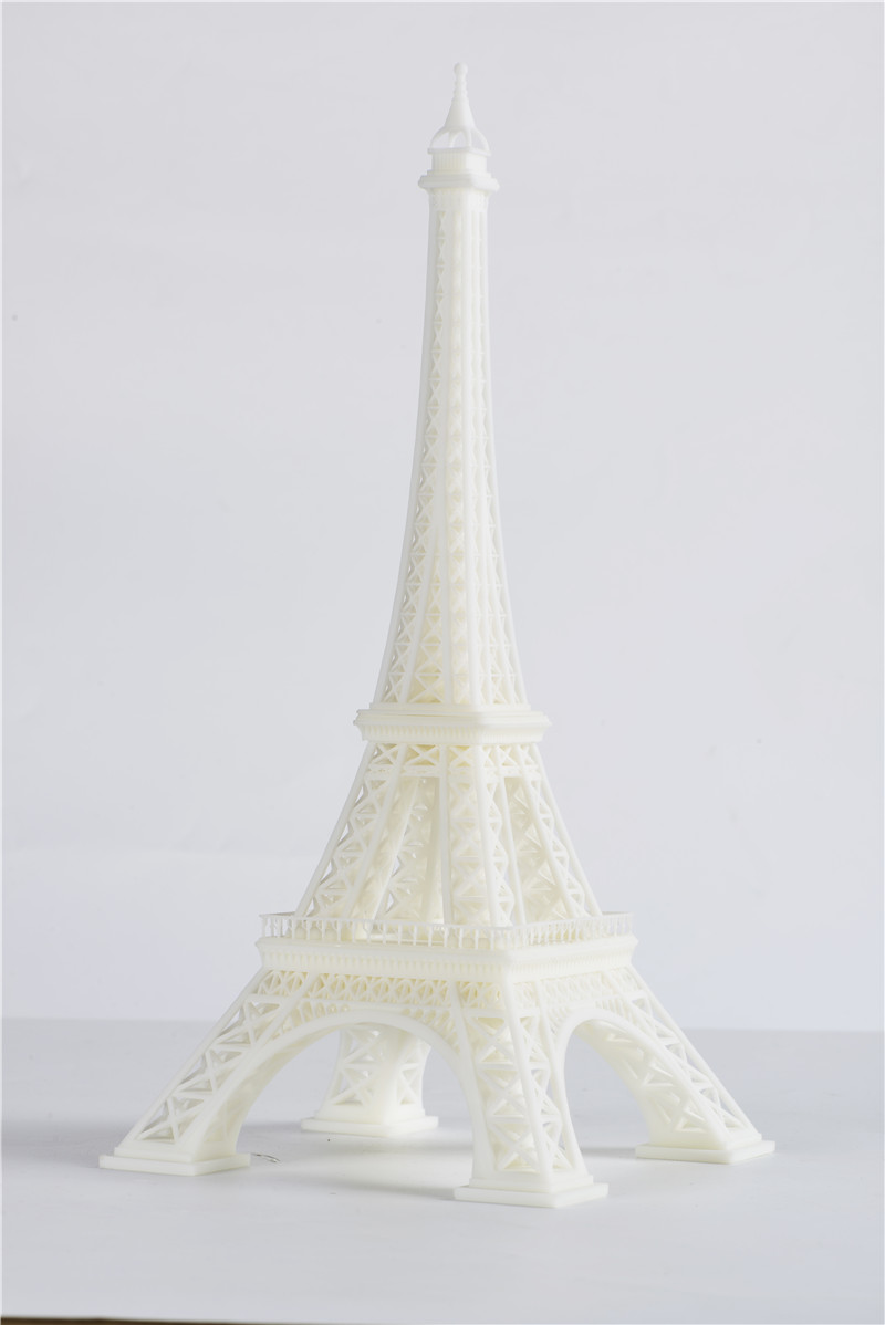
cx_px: 442
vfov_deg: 19.4
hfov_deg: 13.1
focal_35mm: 105
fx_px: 3867
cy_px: 662
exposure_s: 1/125
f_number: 16
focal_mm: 105
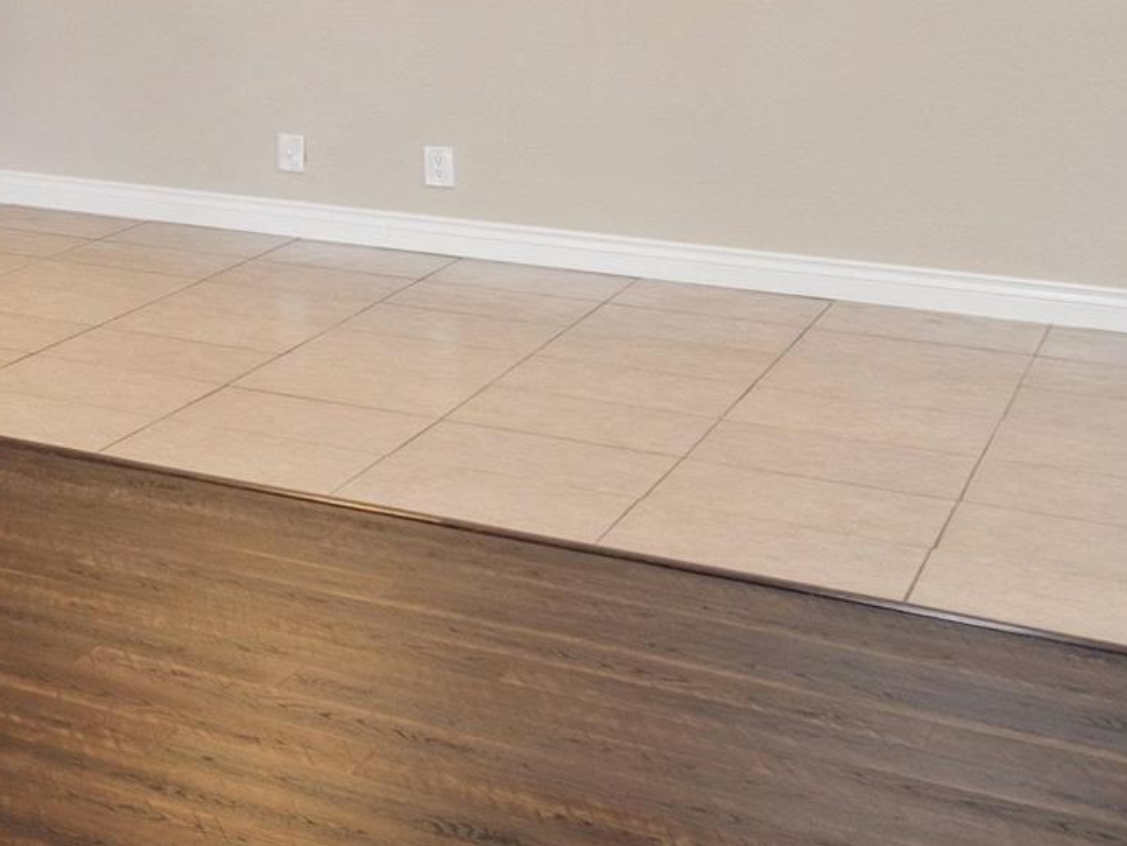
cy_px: -145
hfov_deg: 18.3
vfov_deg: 20.1
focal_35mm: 69
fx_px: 2247
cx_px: -1147
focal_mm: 16
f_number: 5.6
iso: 200
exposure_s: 1/10
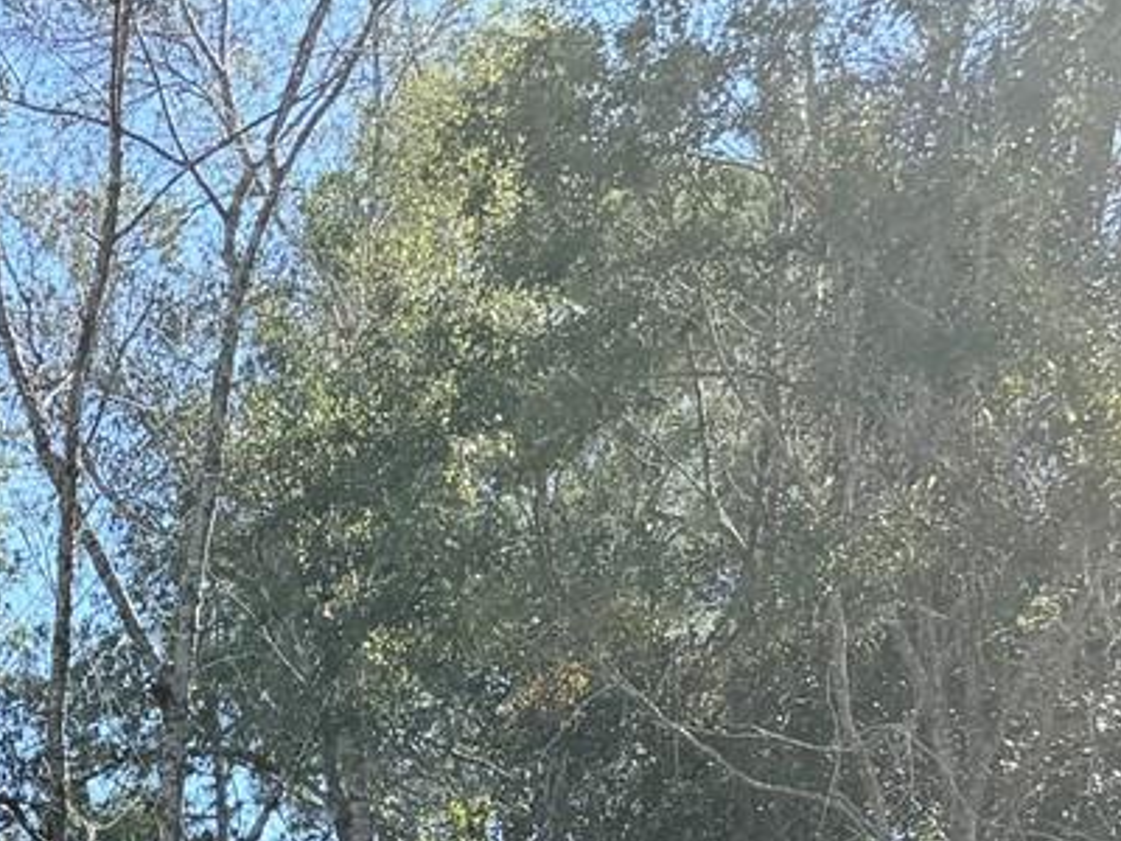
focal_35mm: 96
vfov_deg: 13.4
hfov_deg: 19.3
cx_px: -216
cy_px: 1629
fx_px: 3109
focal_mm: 6.76
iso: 80
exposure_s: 1/1464
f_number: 1.78
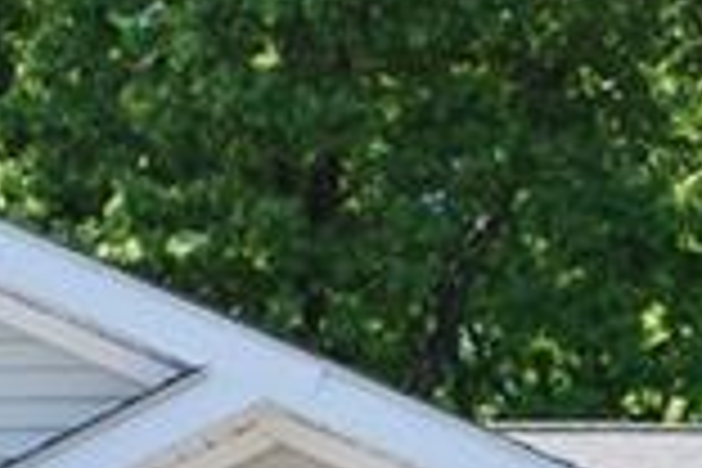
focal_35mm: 237
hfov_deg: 8.6
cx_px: 819
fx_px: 4621
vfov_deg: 5.7
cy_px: 675
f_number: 6.3
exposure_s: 1/160
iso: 100
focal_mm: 24
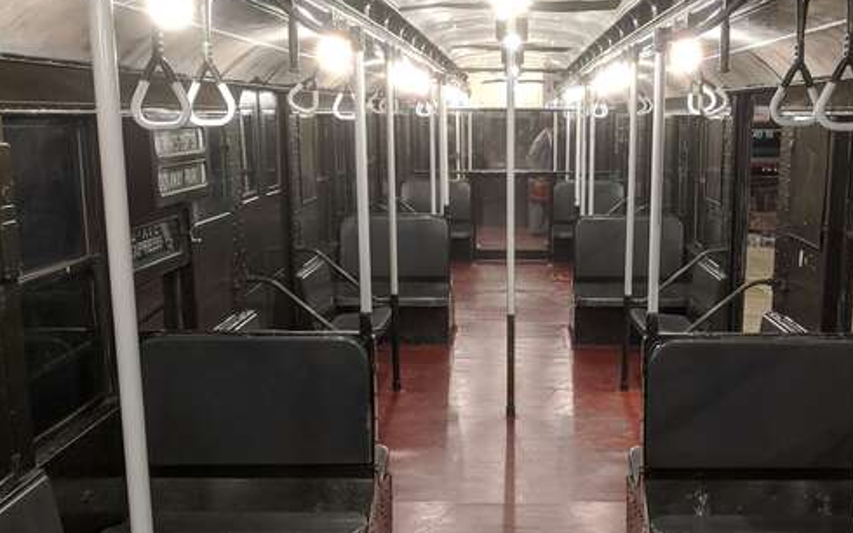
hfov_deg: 44.1
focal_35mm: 45
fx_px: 1046
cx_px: 519
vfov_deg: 28.5
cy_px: 336
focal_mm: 4.67
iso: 377
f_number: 2
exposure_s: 1/40
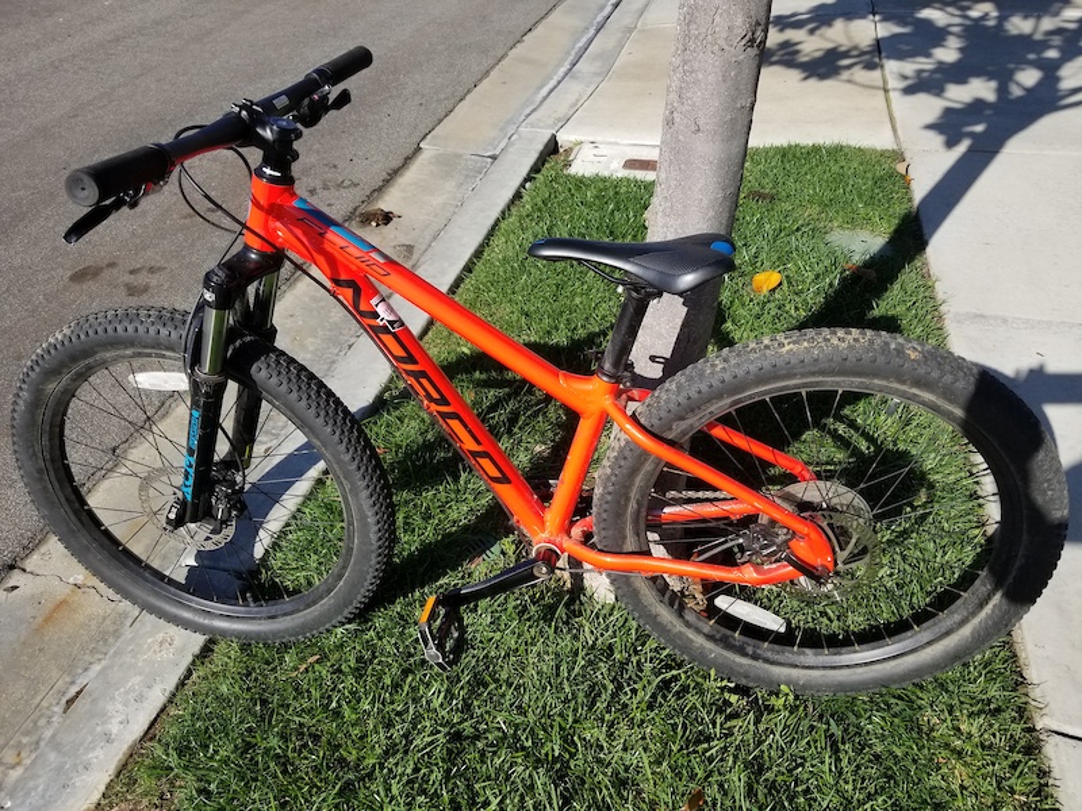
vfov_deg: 53.1
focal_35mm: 26
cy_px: 406
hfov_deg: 67.3
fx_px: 813
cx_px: 541
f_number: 1.7
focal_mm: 4.3
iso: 50
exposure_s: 1/2064
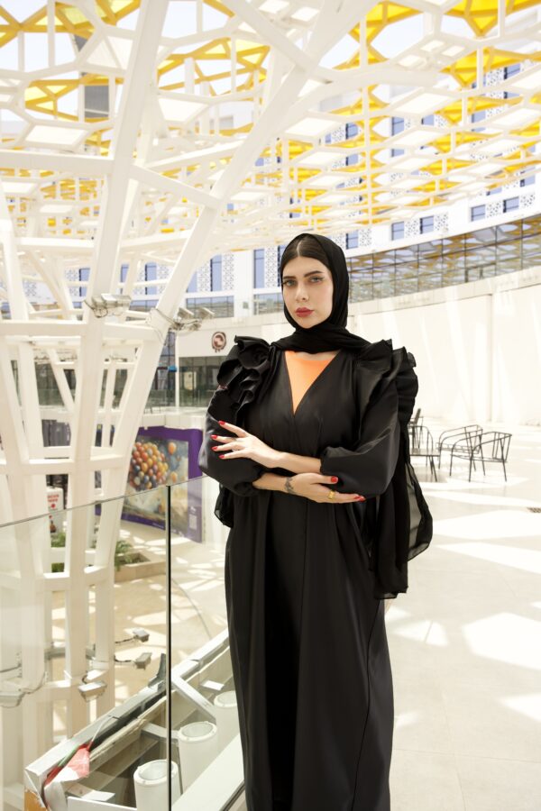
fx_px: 672
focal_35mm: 30
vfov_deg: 62.3
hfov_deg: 43.9
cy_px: 406
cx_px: 270
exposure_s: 1/250
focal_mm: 29.8
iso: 100
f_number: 5.6
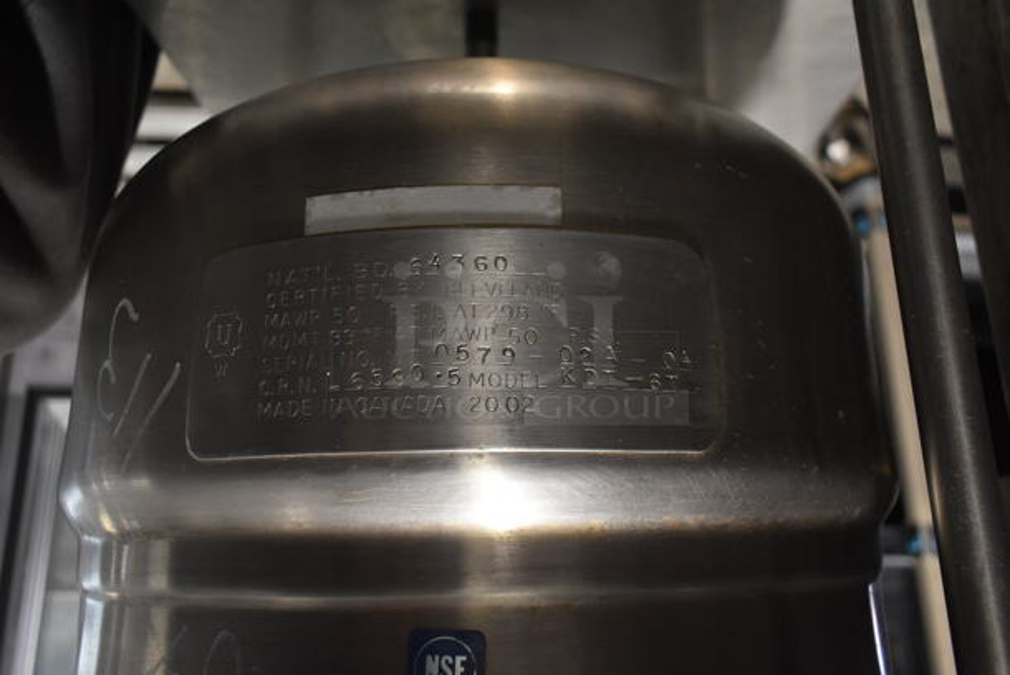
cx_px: 505
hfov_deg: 67.3
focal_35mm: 27
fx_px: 758
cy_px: 338
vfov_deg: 48.0
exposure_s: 1/60
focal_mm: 18
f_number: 4
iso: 2000
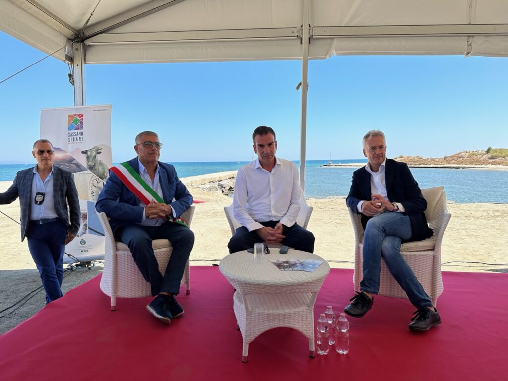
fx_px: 352
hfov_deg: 71.6
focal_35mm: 24
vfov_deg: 56.8
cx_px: 254
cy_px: 190
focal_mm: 6.86
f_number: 1.78
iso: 80
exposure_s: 1/3861
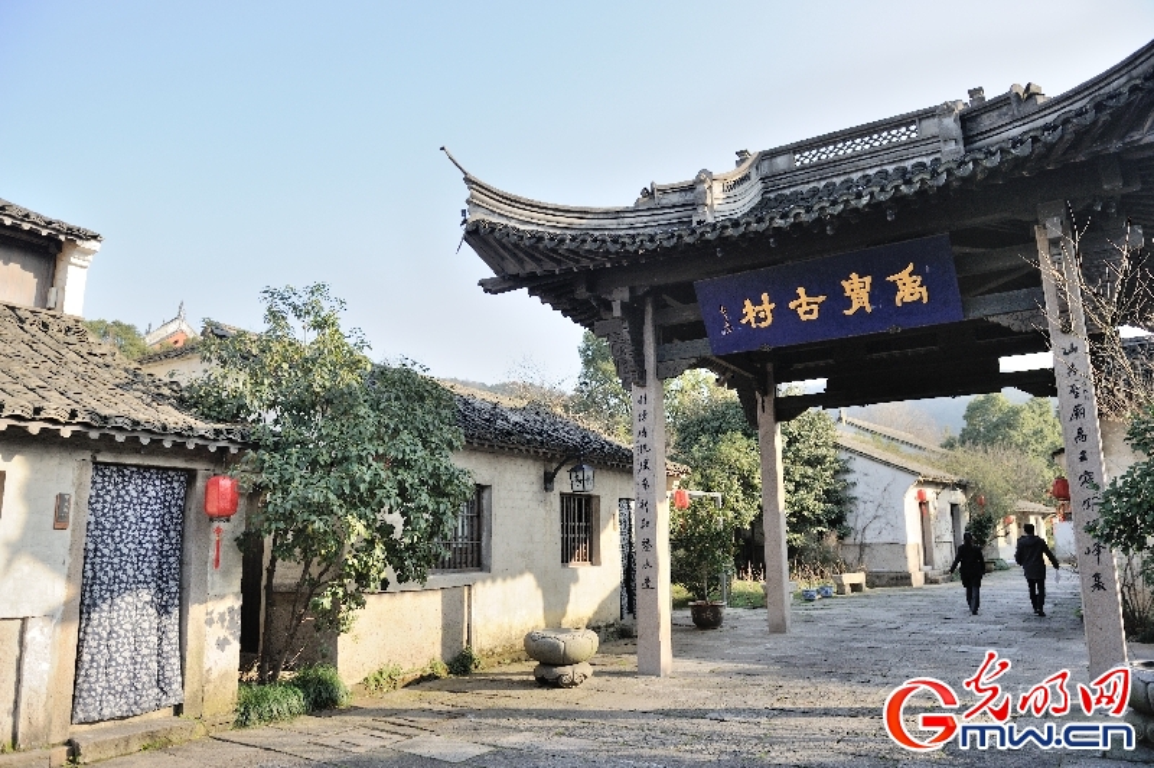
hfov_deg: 73.8
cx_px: 577
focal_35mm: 24
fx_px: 769
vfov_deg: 53.1
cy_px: 384
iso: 500
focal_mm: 24
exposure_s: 1/1250
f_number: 4
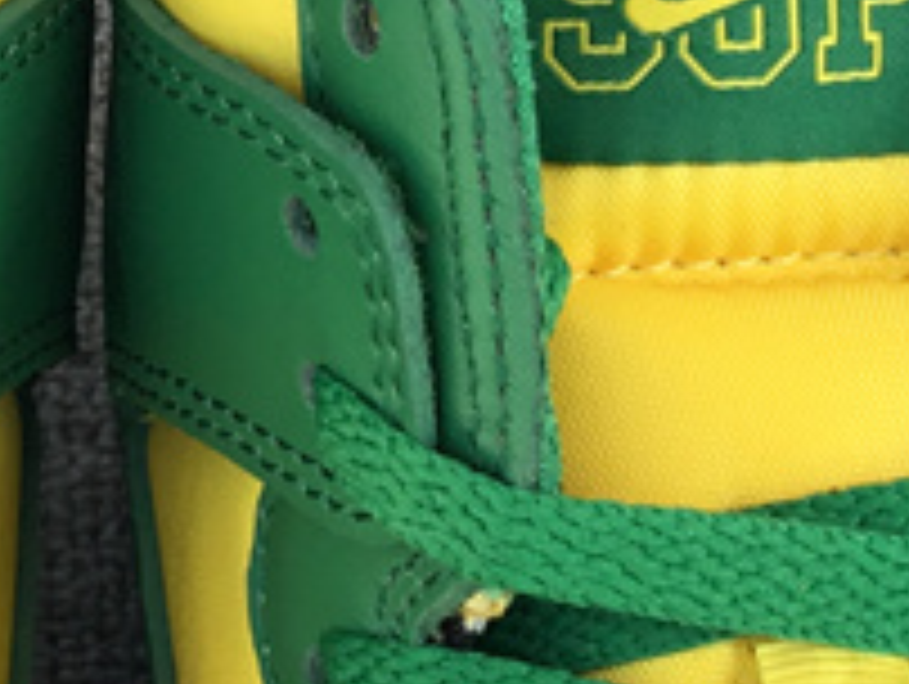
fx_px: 3628
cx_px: 32
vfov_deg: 10.7
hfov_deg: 14.1
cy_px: -34
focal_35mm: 138
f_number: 2.4
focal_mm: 3.3
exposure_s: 1/196
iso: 25
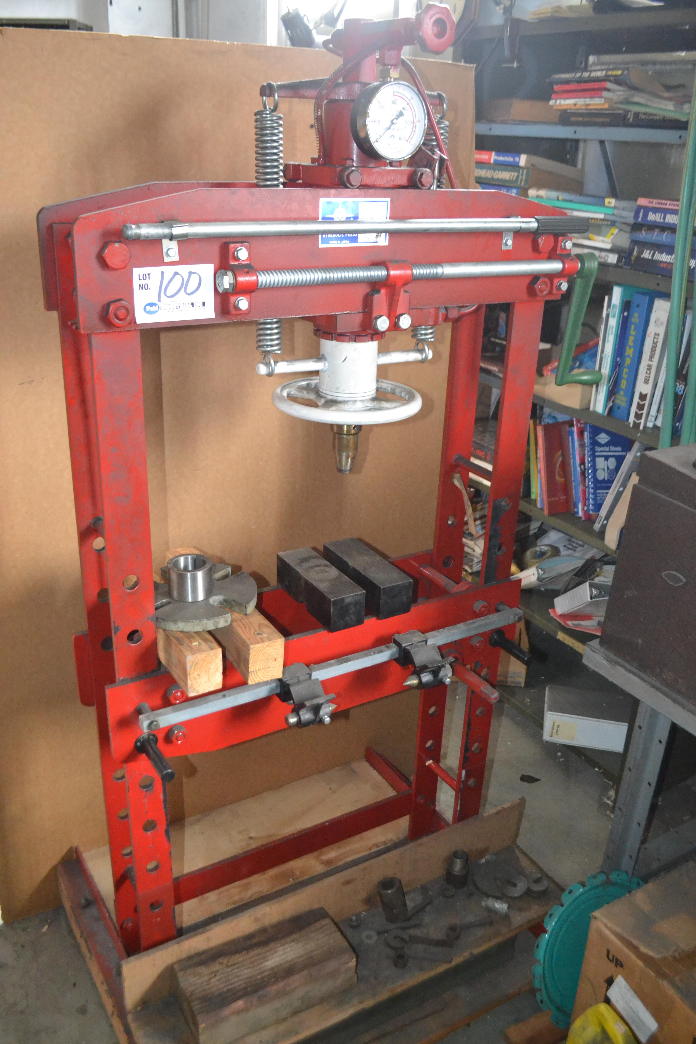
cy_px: 522
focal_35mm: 30
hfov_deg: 43.6
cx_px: 348
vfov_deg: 61.9
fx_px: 870
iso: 3200
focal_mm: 20
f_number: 3.8
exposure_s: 1/60
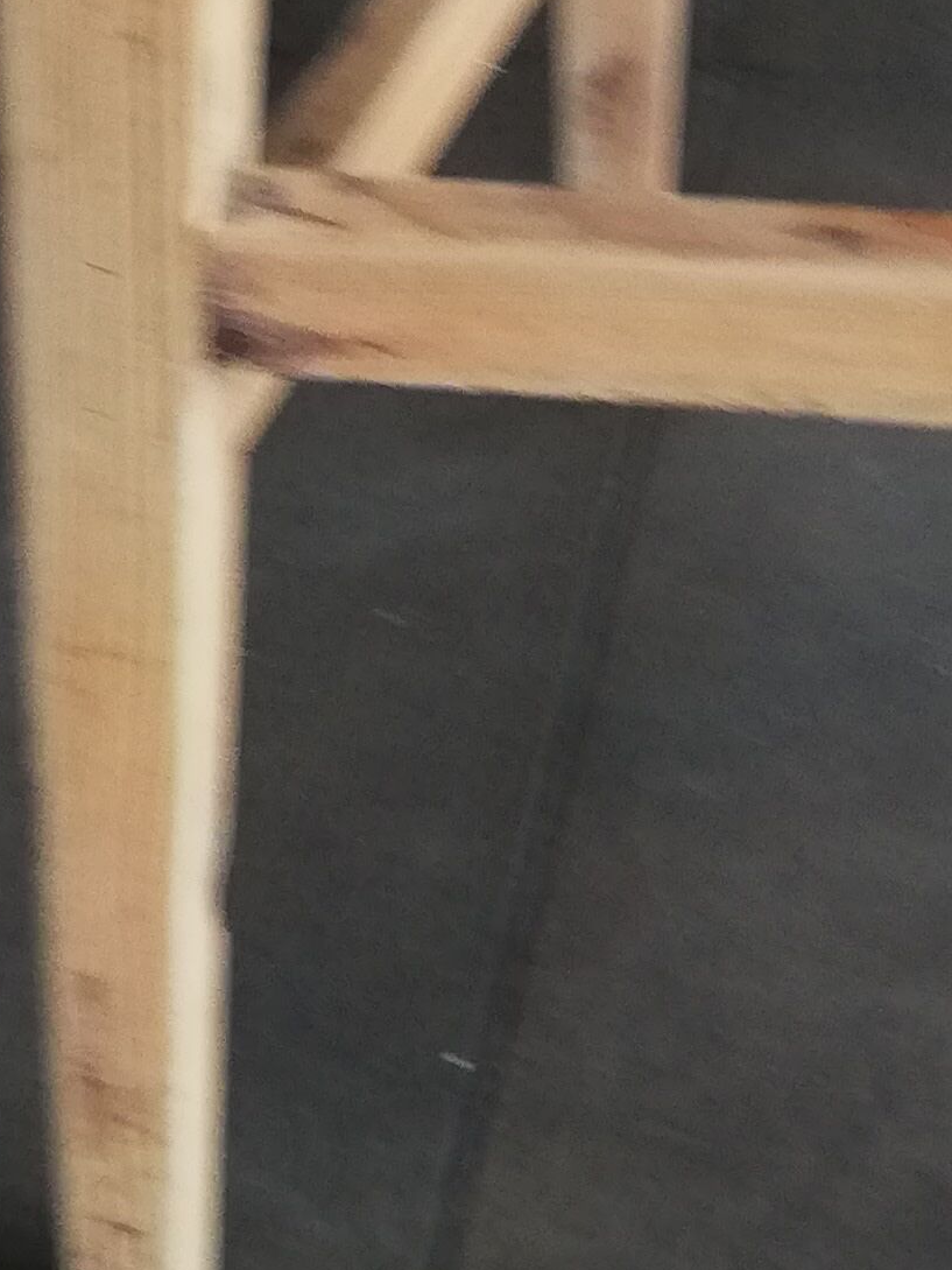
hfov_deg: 13.0
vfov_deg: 16.5
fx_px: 4033
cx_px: 1232
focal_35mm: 110
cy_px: -571
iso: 160
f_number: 2.2
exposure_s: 1/50
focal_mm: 3.81
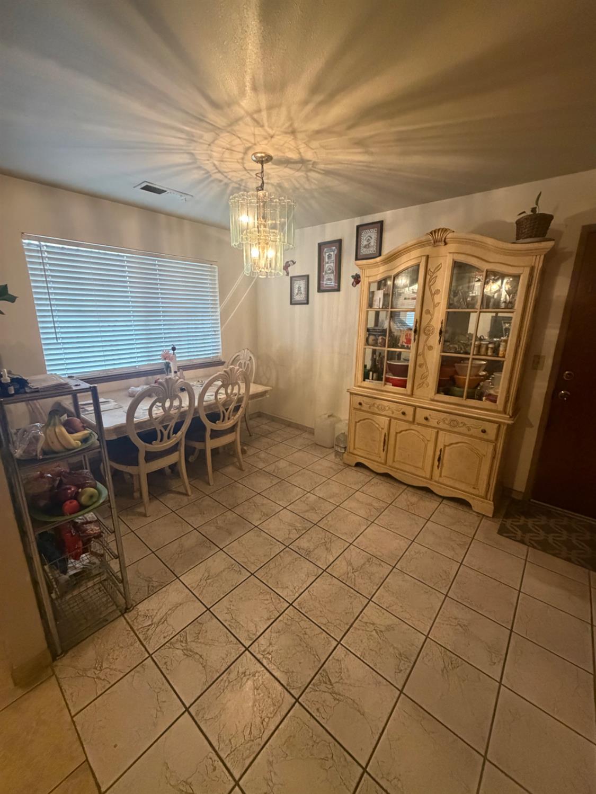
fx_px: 321
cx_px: 298
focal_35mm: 14
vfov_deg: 102.0
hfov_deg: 85.7
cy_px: 397
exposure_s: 1/60
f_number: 2.2
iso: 800
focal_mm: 2.22
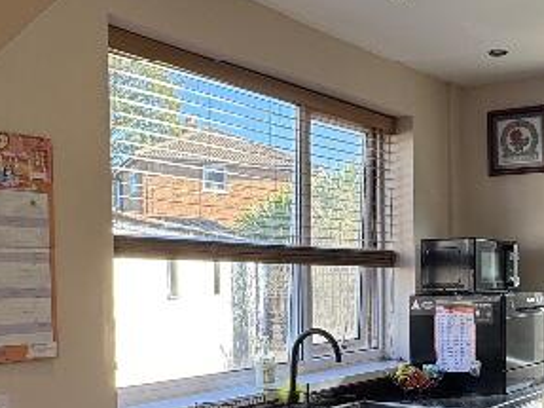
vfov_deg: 28.7
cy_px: 296
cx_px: 385
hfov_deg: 37.6
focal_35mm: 50
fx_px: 785
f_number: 2.2
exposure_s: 1/110
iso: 40
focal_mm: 2.22
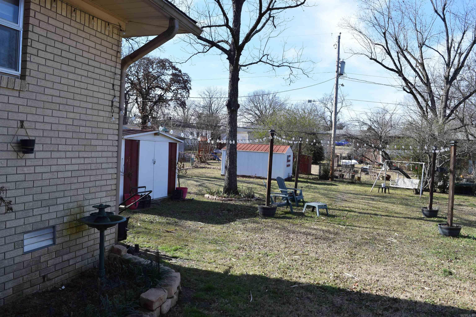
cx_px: 238
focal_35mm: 27
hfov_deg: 67.4
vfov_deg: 47.9
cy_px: 158
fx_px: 357
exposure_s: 1/320
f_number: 8
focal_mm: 18
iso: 200
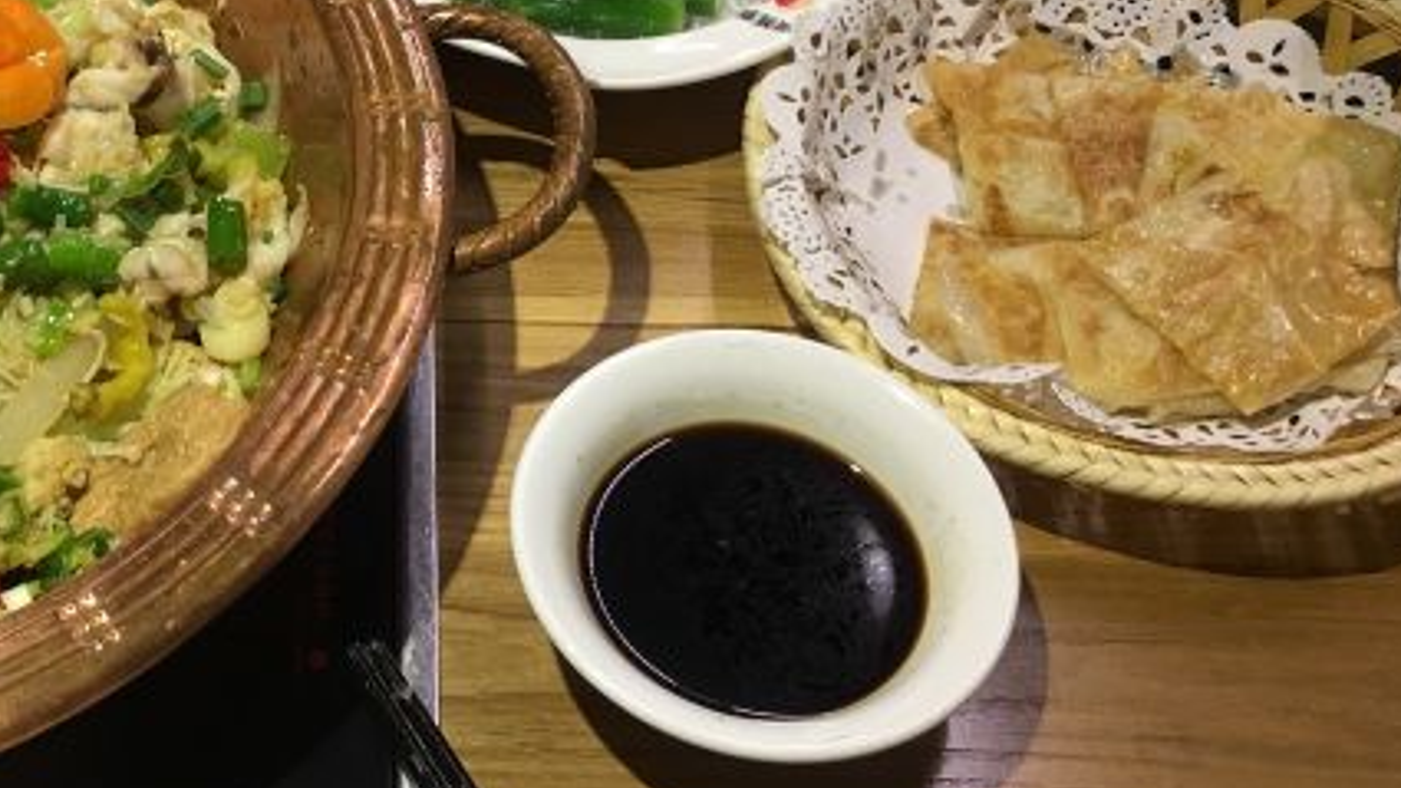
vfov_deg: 22.9
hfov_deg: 38.6
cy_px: 219
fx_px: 1932
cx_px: 307
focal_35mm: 52
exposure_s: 1/17
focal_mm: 4.15
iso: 50
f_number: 2.2
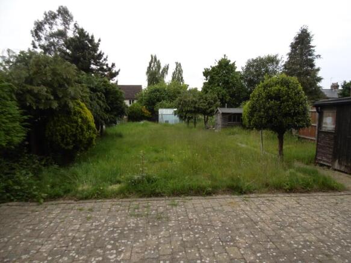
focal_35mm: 22
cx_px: 176
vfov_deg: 61.1
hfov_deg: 76.4
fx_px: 223
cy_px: 132
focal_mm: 4
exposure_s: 1/640
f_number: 3
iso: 100
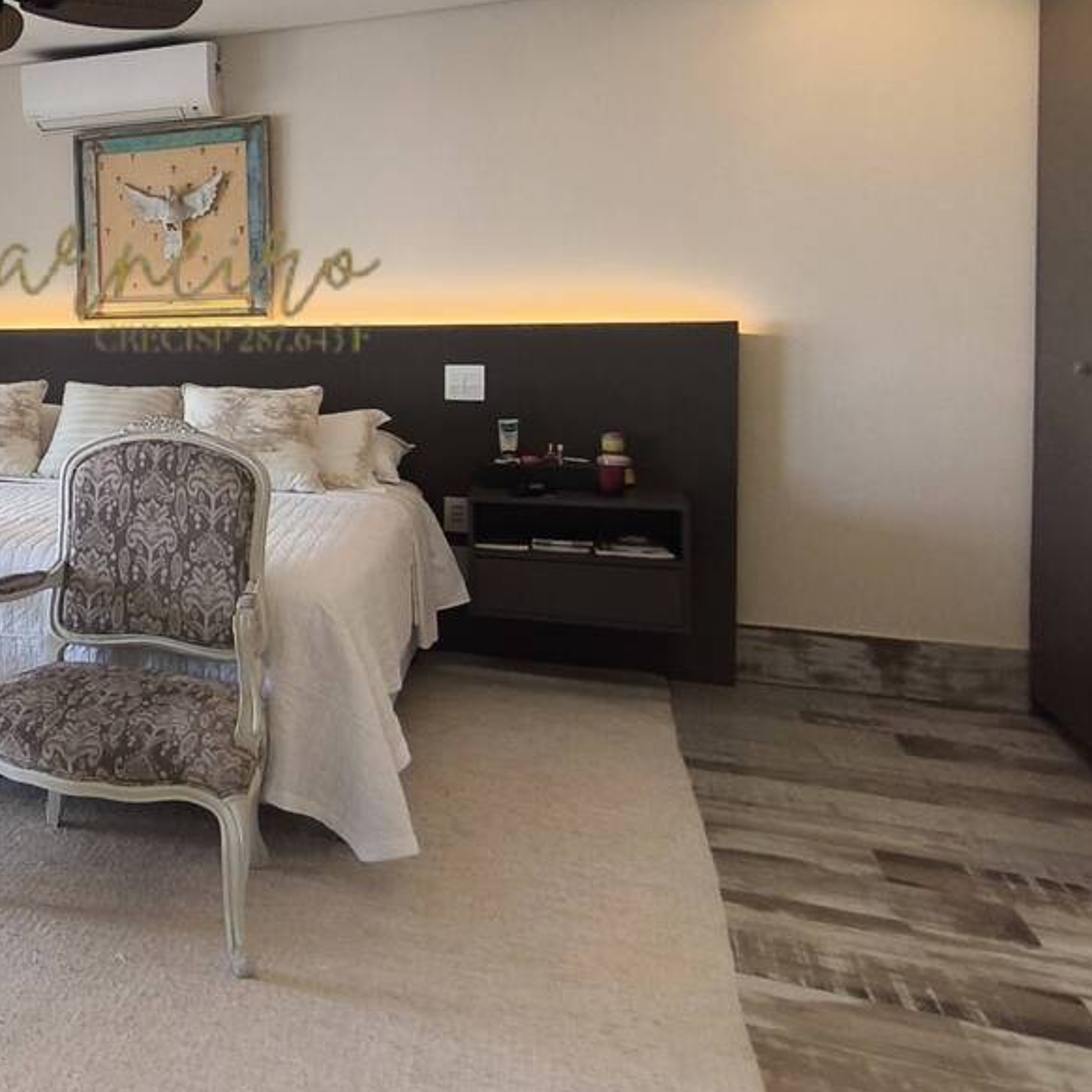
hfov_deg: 37.1
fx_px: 1249
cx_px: -188
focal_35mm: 35
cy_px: 343
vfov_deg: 46.3
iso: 50
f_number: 2.2
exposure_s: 1/60
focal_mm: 1.65
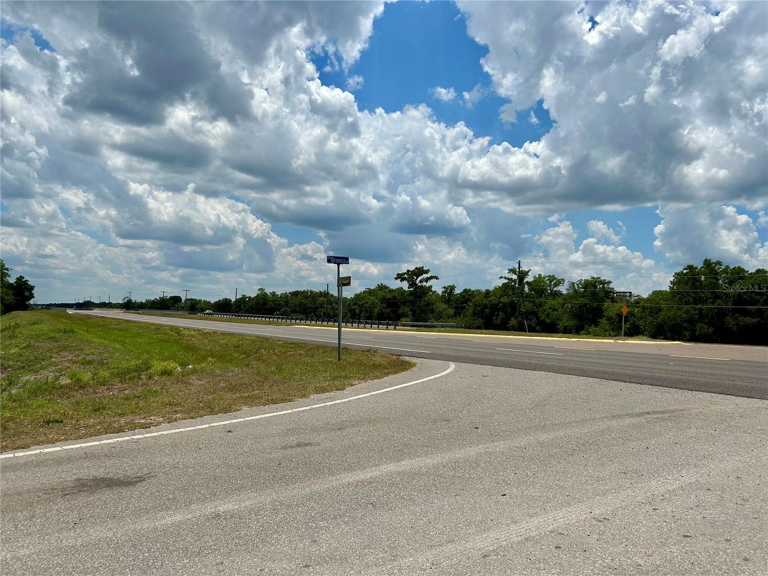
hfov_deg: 67.3
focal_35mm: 26
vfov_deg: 53.1
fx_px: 577
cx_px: 384
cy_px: 288
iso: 50
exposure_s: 1/10309
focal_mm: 5.7
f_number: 1.5
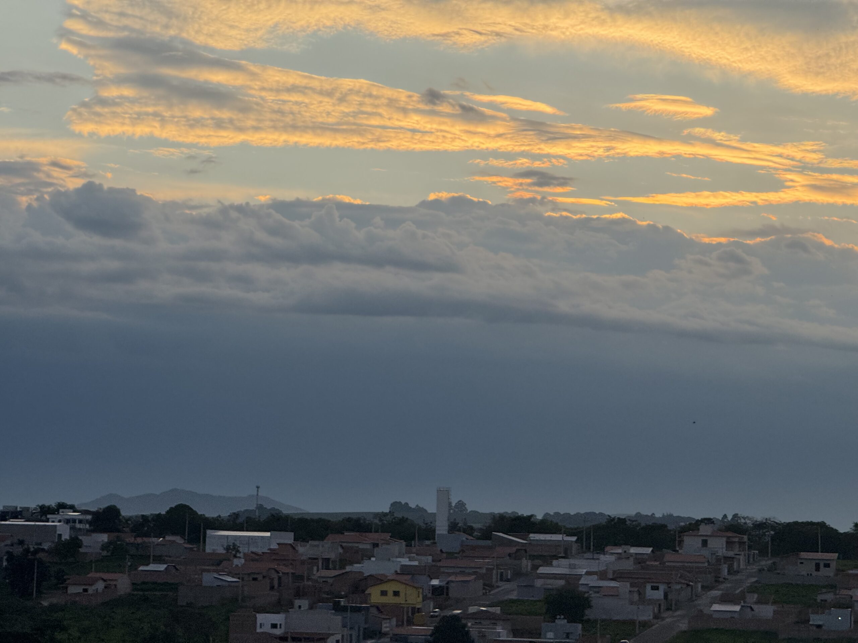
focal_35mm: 120
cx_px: 429
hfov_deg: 16.4
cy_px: 322
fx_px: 2974
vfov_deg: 12.3
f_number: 2.8
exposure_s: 1/1033
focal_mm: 15.66
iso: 50
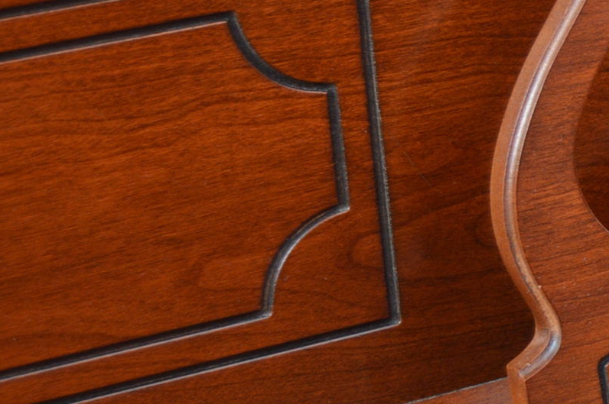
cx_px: 1085
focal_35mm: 170
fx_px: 2873
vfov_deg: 8.0
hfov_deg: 11.3
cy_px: 70
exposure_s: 1/200
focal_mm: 30
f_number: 4.2
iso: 200
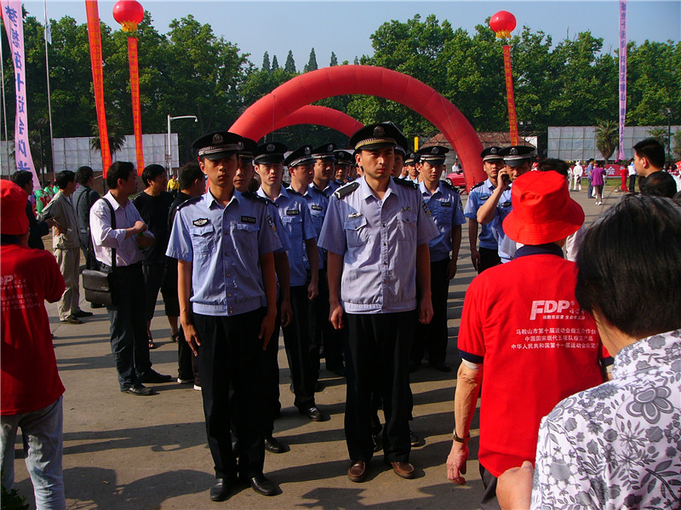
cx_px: 340
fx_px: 708
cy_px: 255
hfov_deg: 51.4
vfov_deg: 39.6
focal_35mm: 36
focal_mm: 6
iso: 50
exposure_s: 1/500
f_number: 4
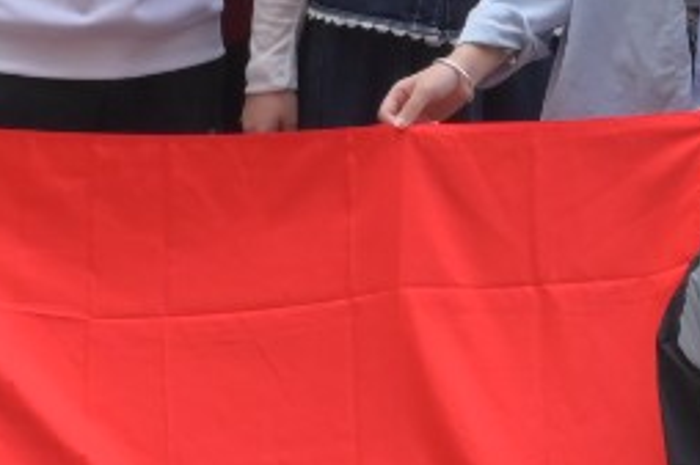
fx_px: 6121
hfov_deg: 6.5
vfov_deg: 4.3
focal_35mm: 315
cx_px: 1006
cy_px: -638
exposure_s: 1/200
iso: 1600
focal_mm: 50
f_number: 13
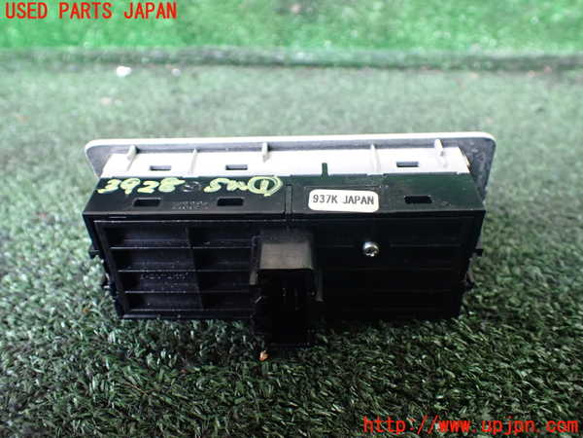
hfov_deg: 60.0
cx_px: 292
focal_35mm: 30
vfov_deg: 46.8
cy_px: 219
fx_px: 505
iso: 800
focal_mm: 5.4
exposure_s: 1/30
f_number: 2.3
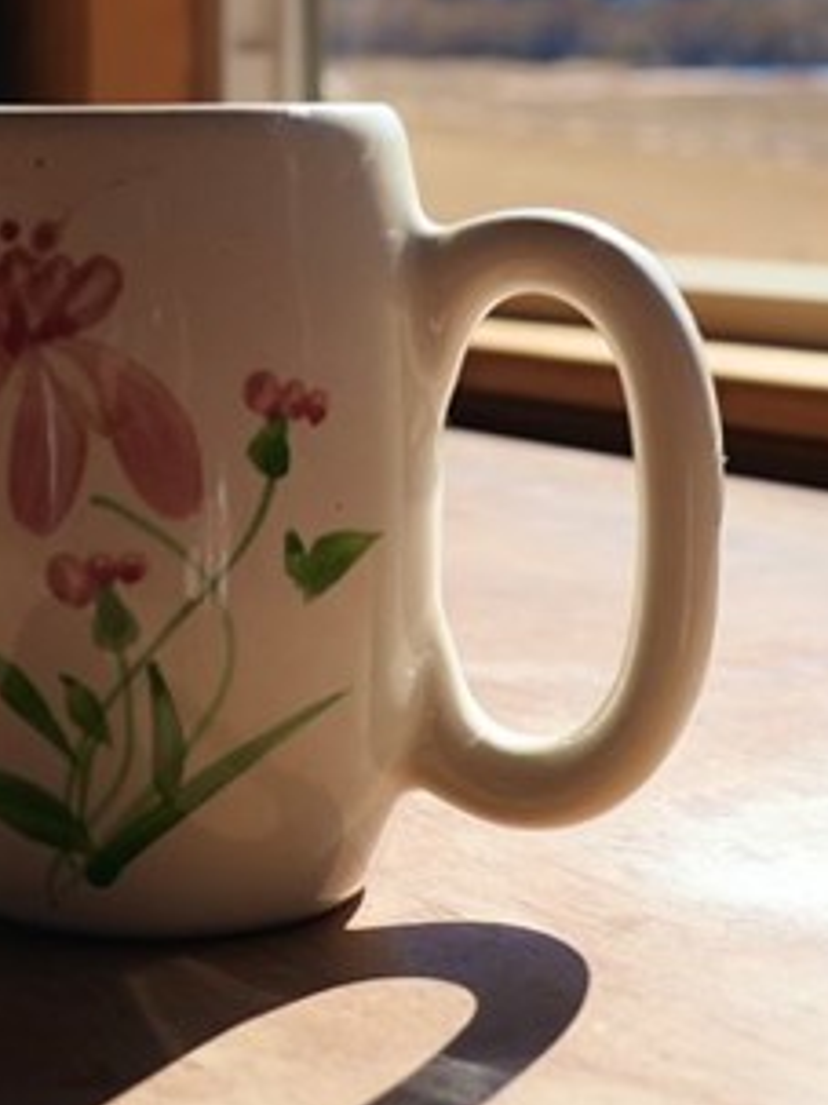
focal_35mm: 78
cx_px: 146
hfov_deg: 18.7
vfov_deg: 23.9
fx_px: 2489
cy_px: -13
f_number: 5
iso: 80
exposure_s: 1/250
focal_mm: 24
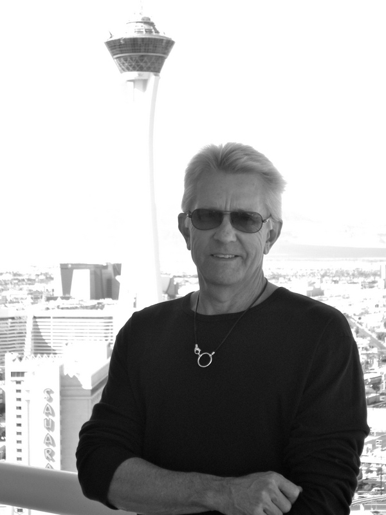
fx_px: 1175
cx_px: 193
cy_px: 258
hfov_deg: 18.7
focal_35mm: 79
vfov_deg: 24.7
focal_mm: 14.3
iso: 80
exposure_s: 1/288
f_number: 5.1
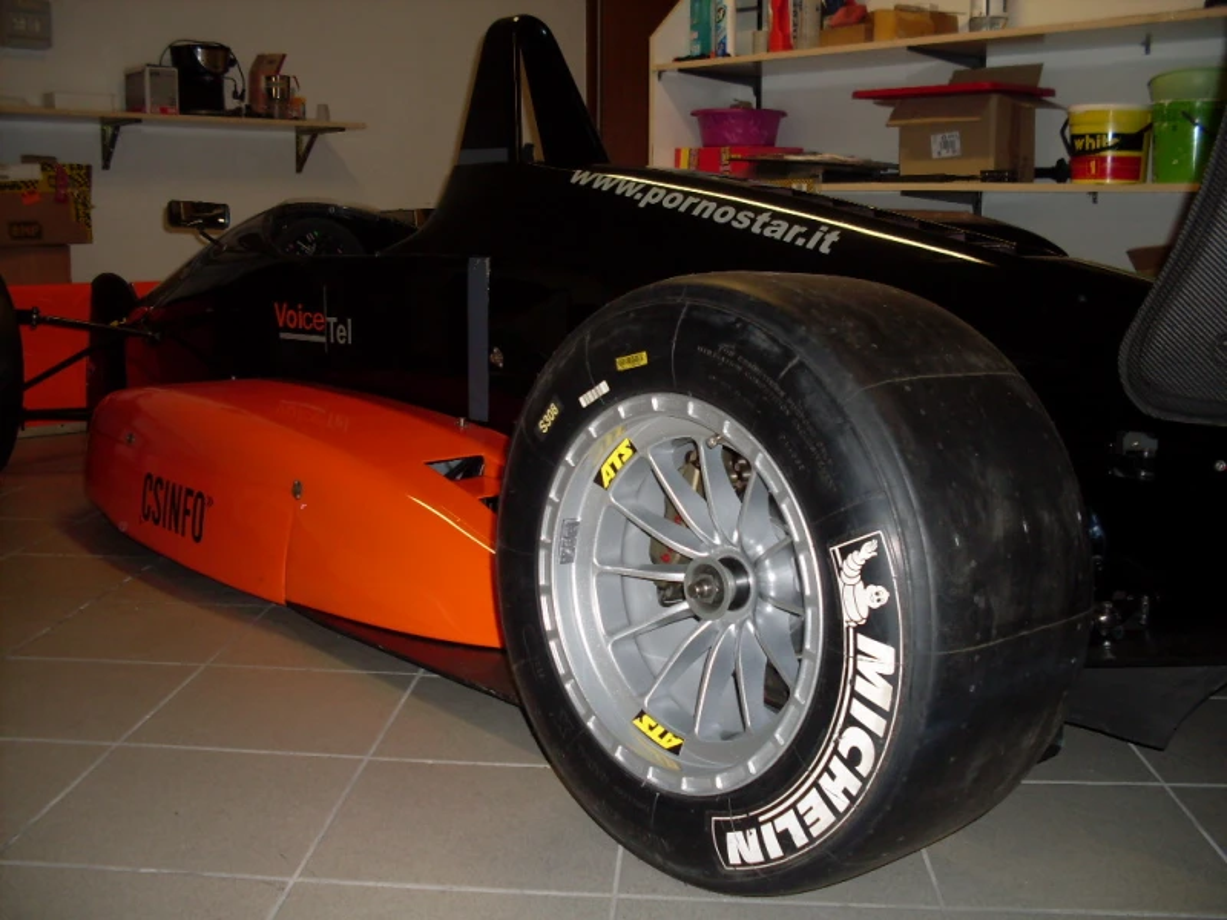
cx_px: 614
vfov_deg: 37.7
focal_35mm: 38
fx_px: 1347
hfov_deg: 49.0
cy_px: 460
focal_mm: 6.3
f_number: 2.8
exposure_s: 1/45
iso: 100
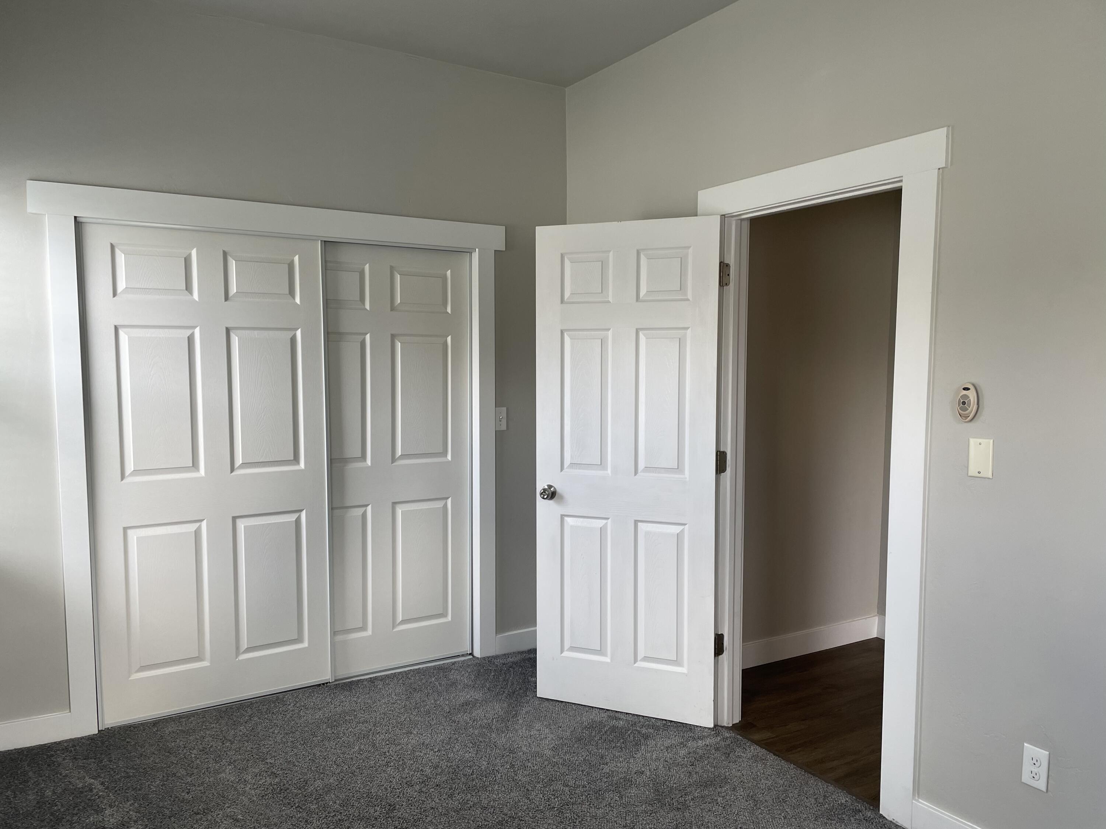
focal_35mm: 26
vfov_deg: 53.1
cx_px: 553
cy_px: 414
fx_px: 831
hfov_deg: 67.3
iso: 80
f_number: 1.6
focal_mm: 4.2
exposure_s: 1/120
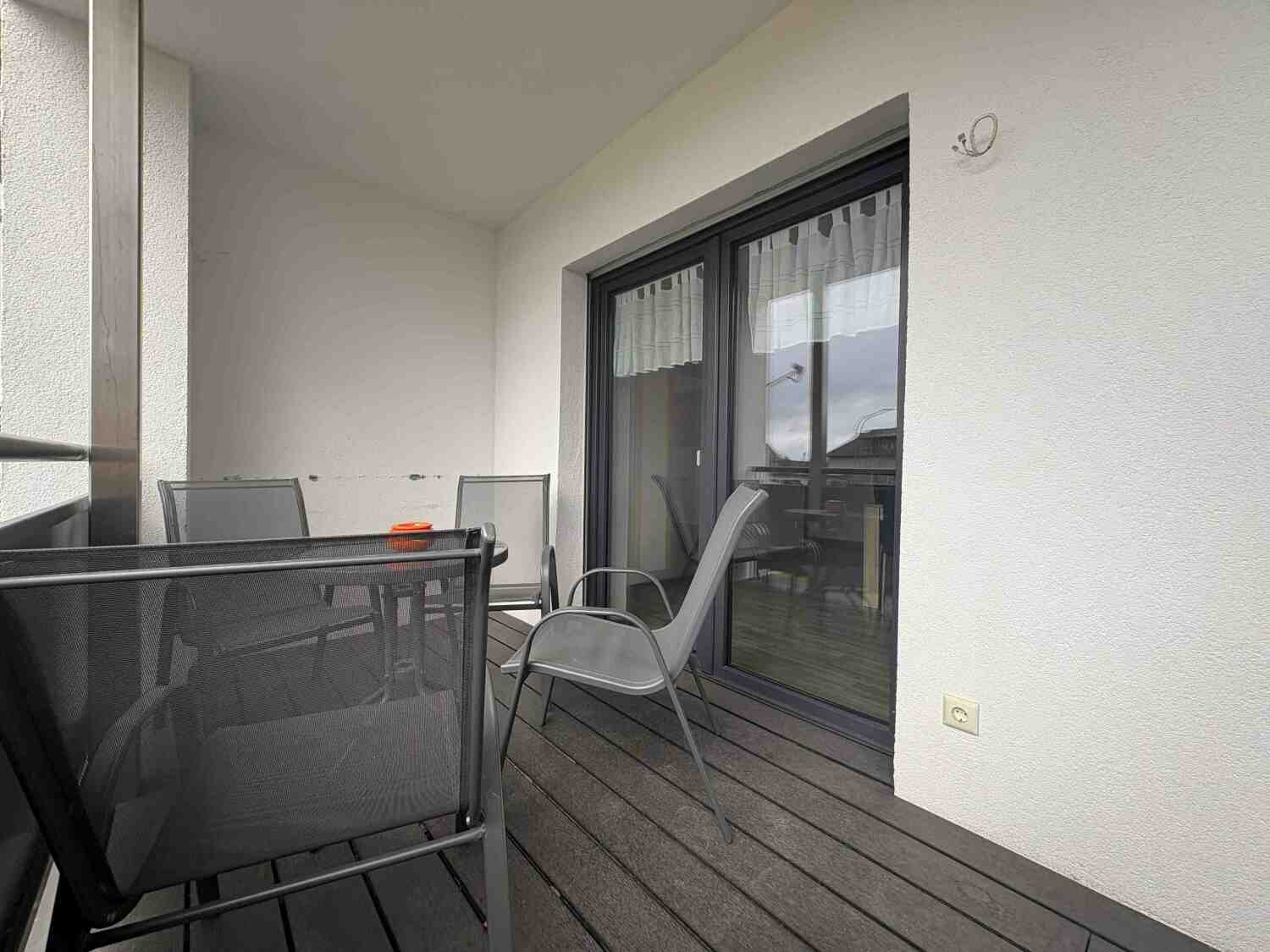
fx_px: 514
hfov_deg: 102.1
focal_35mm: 14
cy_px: 476
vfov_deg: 85.7
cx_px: 635
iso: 40
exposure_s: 1/228
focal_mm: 2.22
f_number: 2.2
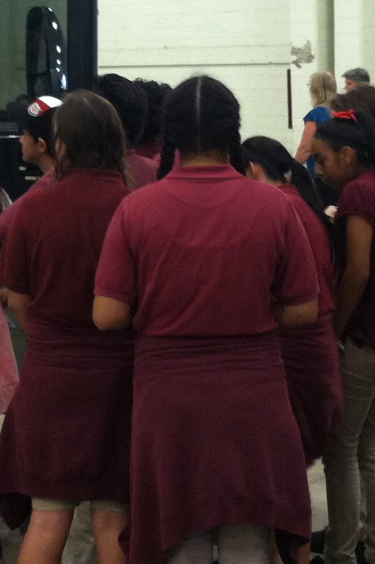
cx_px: 124
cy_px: 78
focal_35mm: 99
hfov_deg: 13.8
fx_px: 1548
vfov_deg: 20.3
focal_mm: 3.85
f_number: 2.8
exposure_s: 1/15
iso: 125
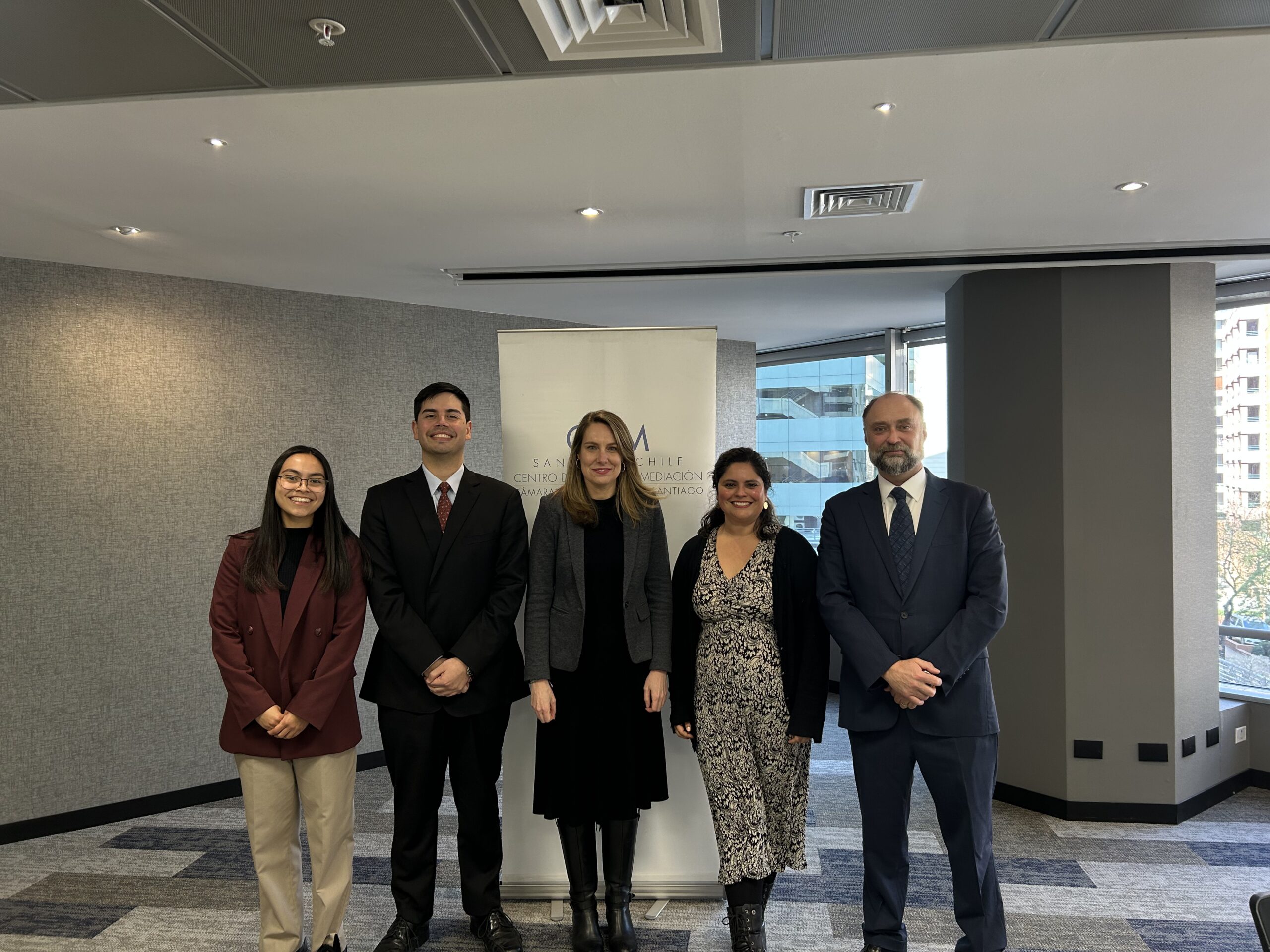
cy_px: 476
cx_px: 635
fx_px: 954
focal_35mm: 26
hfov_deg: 67.3
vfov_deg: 53.1
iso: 80
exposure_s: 1/100
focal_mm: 5.7
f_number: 1.5
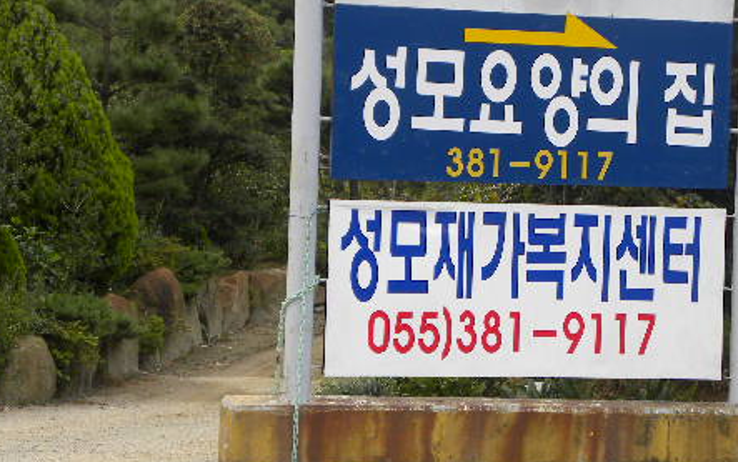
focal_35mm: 101
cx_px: 458
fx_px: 2032
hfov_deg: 20.6
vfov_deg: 12.9
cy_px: 173
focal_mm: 11.8
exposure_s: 1/132
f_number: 3.5
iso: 64
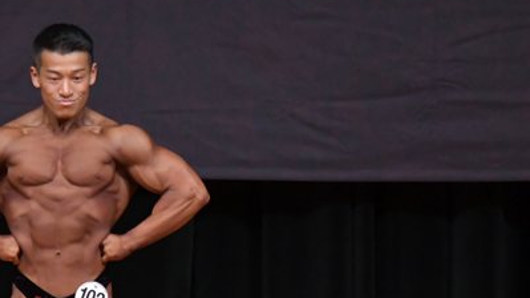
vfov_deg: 2.1
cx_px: 110
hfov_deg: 3.7
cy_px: 325
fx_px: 8147
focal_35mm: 580
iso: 4000
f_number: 5.6
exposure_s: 1/400
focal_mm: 190
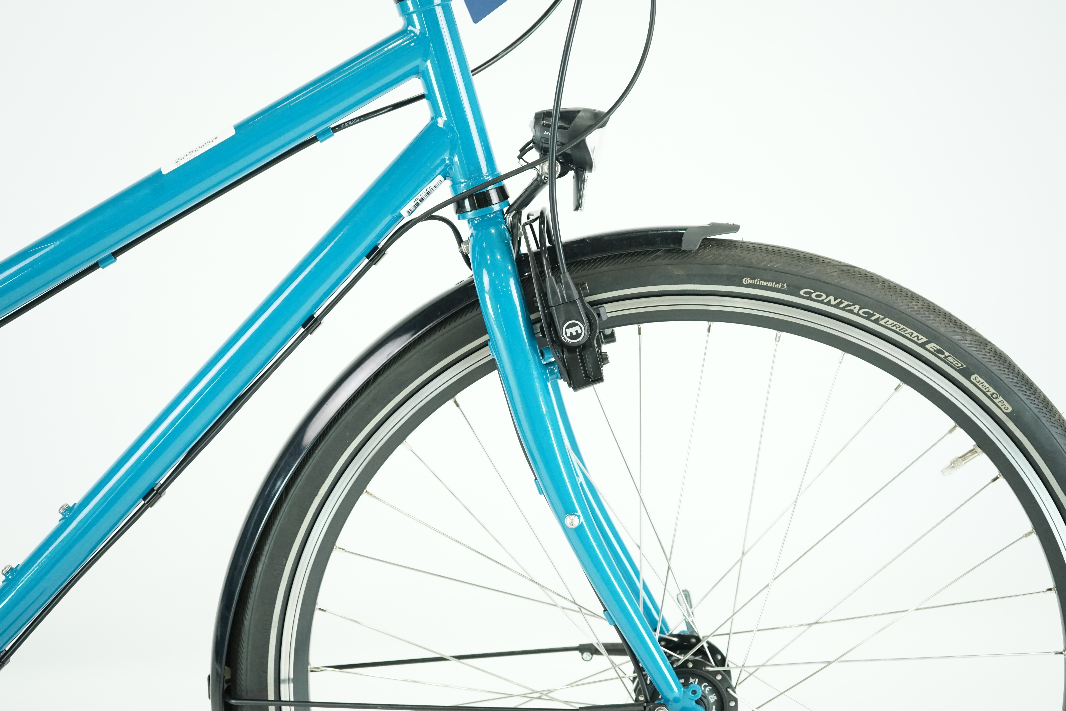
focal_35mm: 46
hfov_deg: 42.7
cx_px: 533
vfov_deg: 29.2
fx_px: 1362
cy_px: 356
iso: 2500
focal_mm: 46
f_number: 5
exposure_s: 1/200
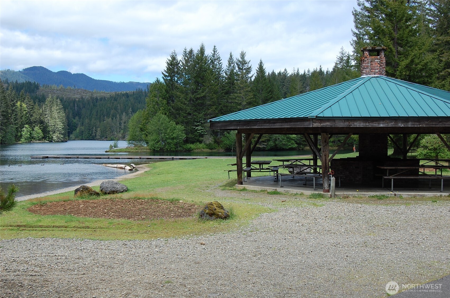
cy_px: 149
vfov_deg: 28.0
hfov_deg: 41.2
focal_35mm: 48
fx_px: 599
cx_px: 225
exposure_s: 1/250
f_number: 10
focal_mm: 32
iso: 280
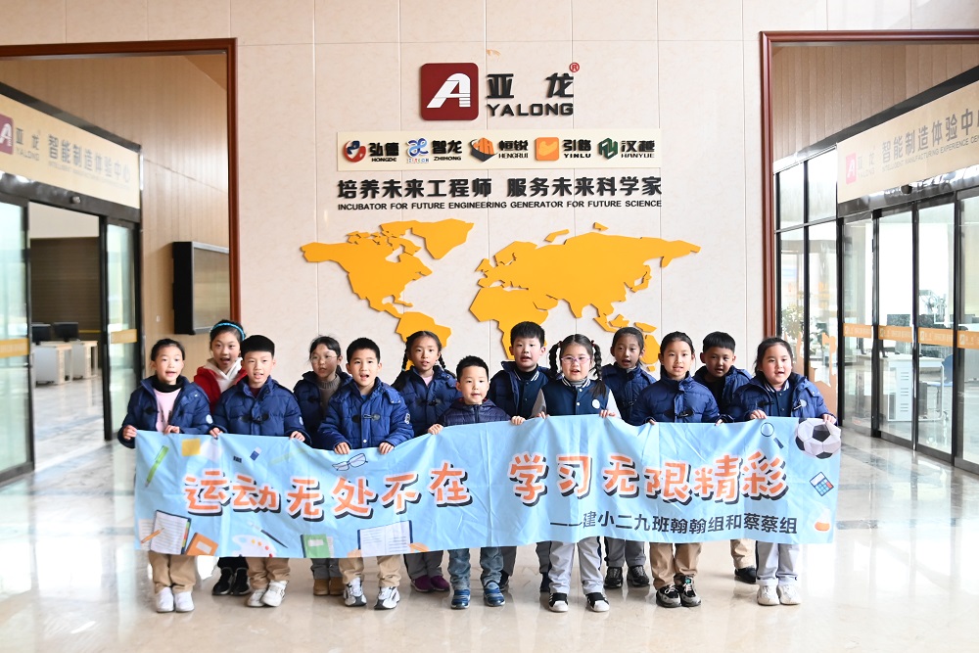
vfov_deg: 36.9
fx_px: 979
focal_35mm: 36
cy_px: 326
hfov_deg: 53.1
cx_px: 490
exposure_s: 1/125
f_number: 4
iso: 2500
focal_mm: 24
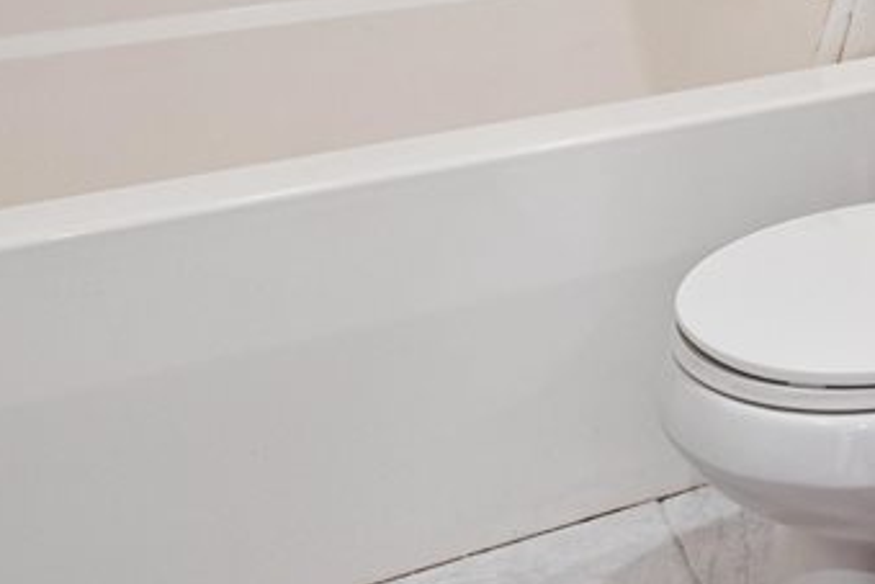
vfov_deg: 17.2
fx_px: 1556
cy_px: -477
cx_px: 1135
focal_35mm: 64
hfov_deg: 26.6
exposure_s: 1/13
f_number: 8
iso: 800
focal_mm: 17
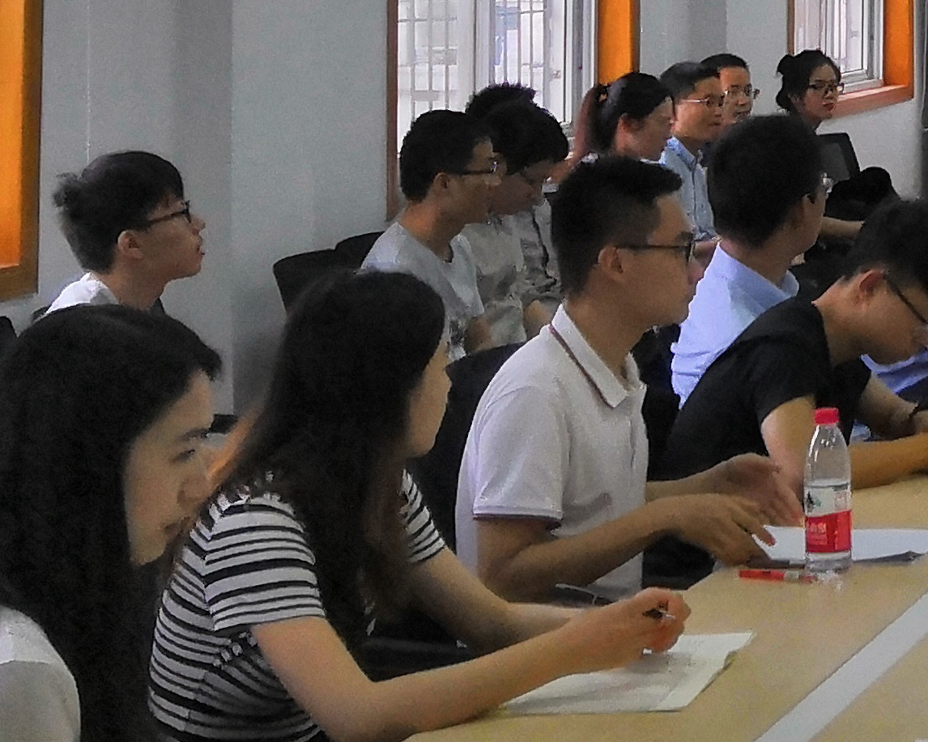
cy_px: -265
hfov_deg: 16.6
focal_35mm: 106
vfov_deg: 13.9
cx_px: 1364
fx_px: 2912
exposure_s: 1/50
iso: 200
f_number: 1.8
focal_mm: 3.95
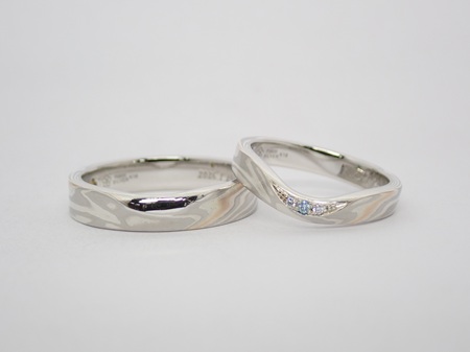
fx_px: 1045
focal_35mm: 77
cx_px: 235
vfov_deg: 19.1
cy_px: 176
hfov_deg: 25.3
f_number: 4.1
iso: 200
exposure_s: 1/125
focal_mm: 13.65
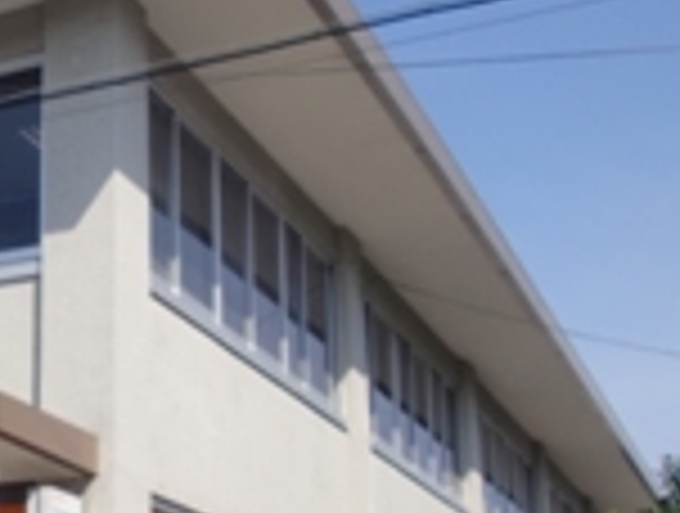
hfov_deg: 24.6
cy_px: 351
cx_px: -54
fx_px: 1457
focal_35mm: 74
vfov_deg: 19.9
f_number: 7.8
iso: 64
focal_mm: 4.65
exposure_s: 1/160
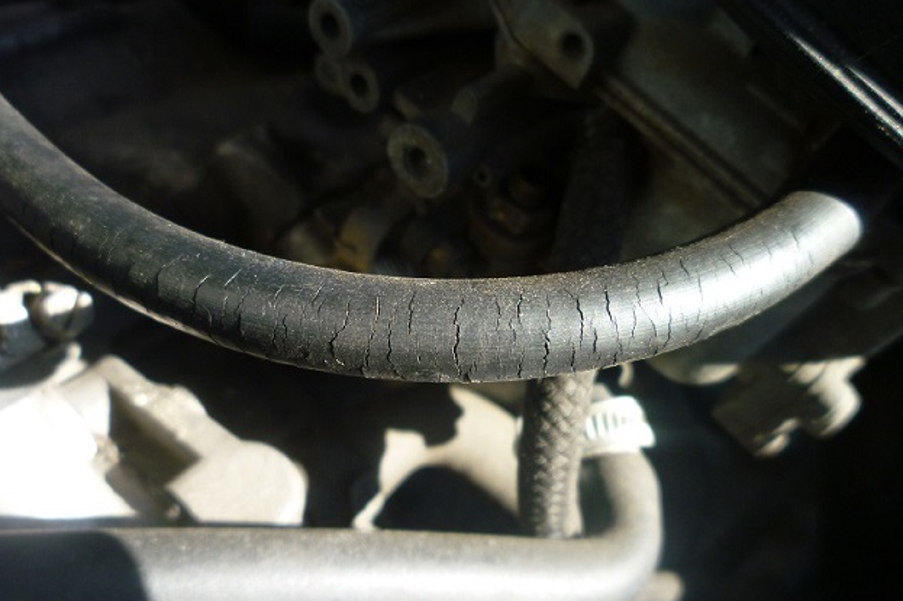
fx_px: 777
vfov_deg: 42.3
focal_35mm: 31
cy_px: 330
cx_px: 459
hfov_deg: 60.3
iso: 160
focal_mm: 5.2
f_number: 3.3
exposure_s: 1/250
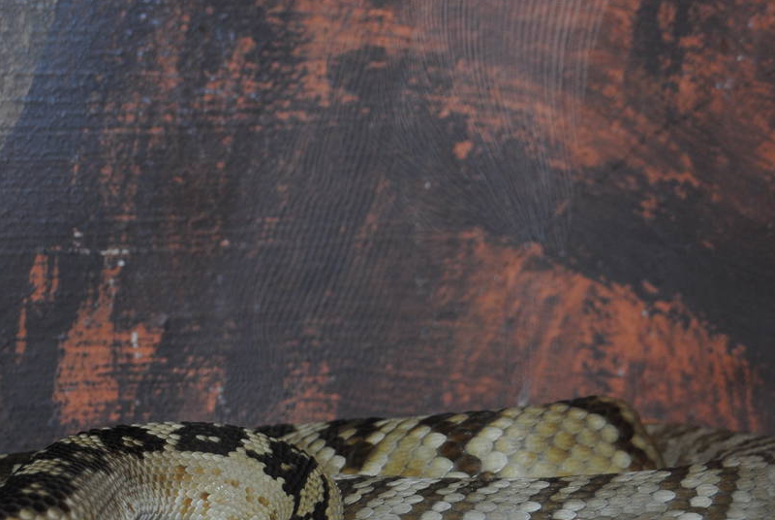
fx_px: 5045
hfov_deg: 8.8
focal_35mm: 234
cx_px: 169
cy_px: 435
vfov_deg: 5.9
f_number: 4.5
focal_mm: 78
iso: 200
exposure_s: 1/60
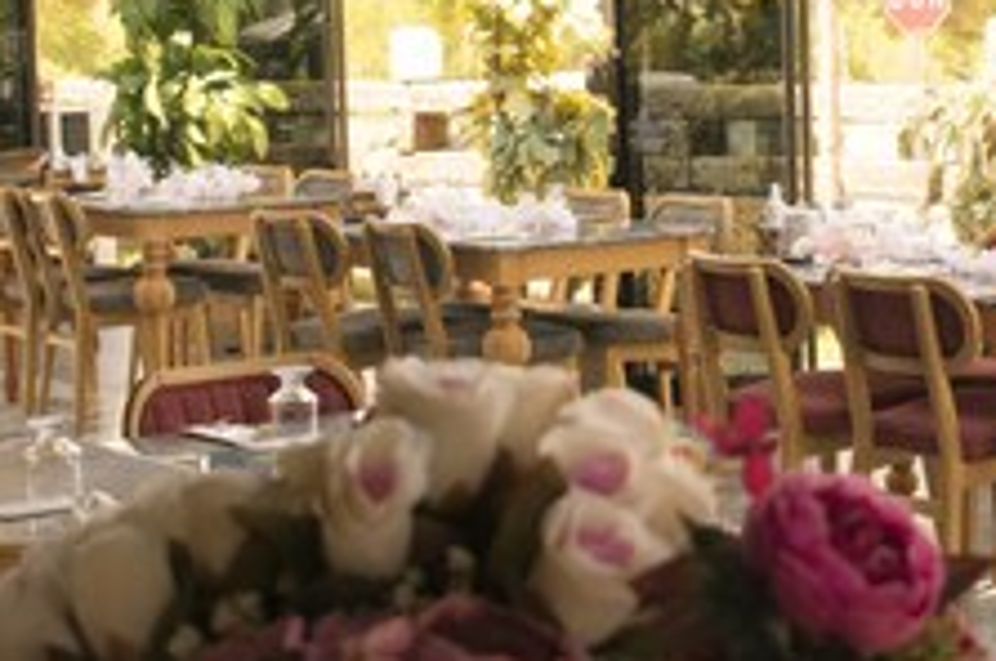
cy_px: 210
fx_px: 2680
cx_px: 741
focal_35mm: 97
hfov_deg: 20.9
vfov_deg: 14.0
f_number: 8
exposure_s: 1/250
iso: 320
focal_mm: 36
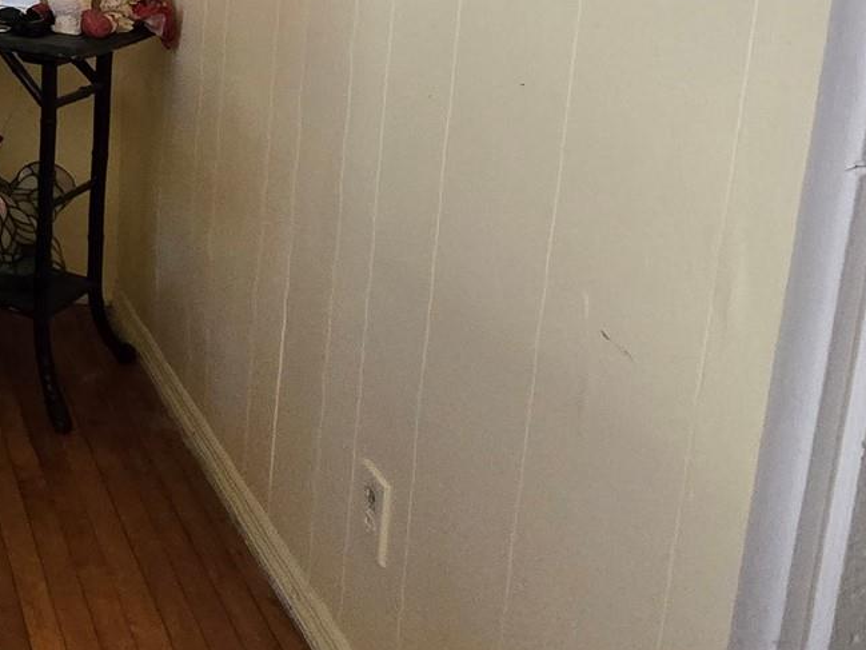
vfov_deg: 32.7
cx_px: -415
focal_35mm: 41
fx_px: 1026
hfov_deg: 29.3
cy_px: 21
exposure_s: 1/60
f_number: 2.2
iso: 800
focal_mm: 2.2
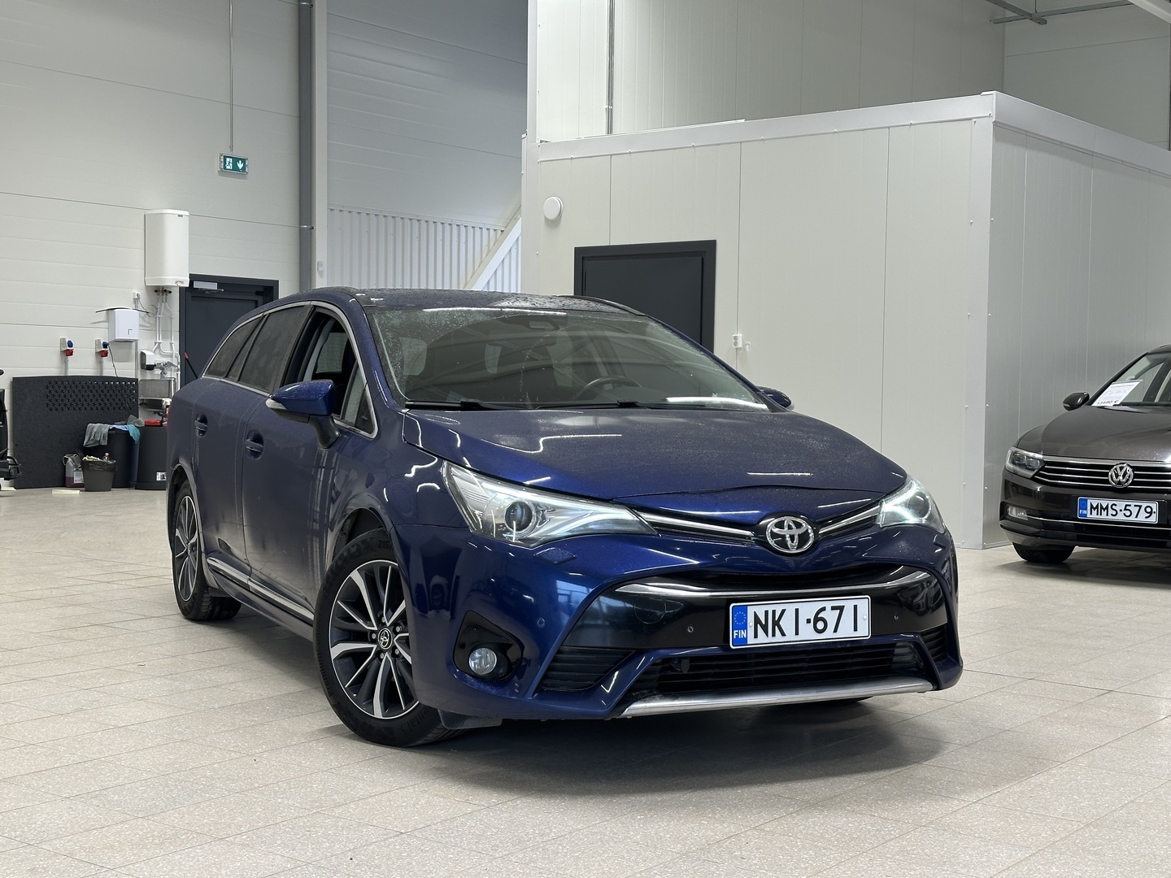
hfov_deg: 39.7
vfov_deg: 30.3
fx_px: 1624
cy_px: 439
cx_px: 586
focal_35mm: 48
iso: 80
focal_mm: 6.86
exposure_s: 1/80
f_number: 1.78
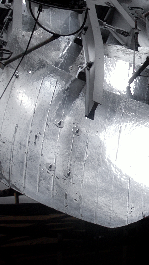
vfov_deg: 16.0
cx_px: 224
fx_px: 941
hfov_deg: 8.8
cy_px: 78
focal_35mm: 134
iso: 800
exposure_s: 1/30
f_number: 3.8
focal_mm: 22
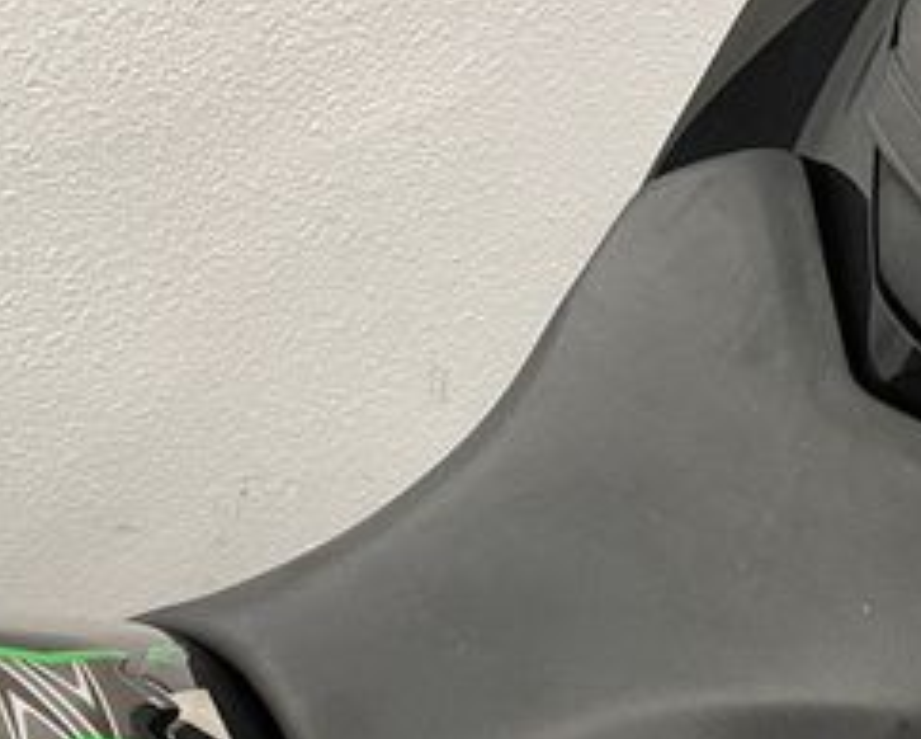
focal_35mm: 67
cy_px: 442
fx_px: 1828
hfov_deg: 27.3
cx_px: 818
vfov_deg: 22.8
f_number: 1.6
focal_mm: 5.1
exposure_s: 1/50
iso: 125
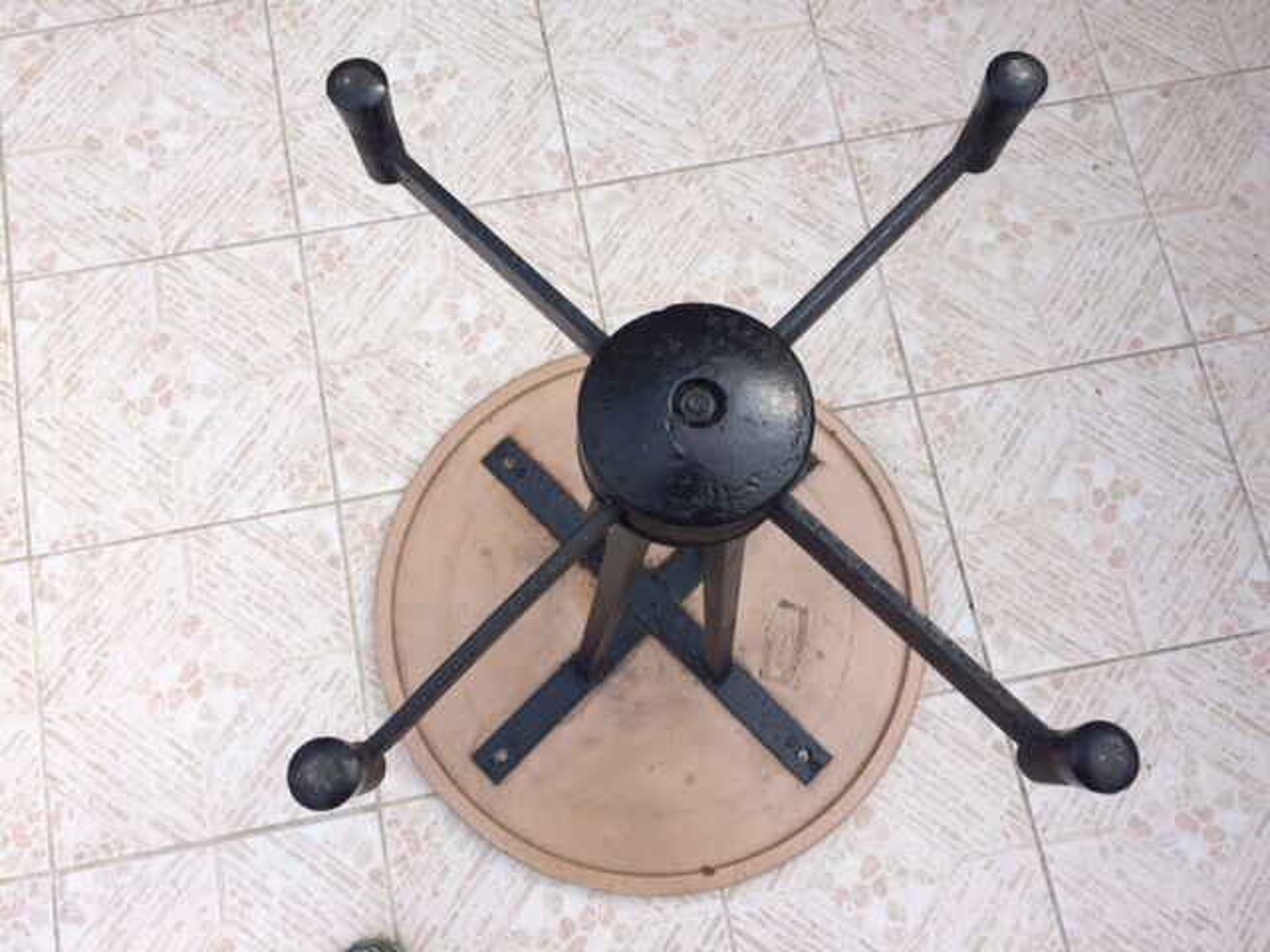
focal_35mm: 29
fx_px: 1064
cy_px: 476
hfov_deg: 61.7
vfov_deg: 48.2
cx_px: 635
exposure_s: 1/1001
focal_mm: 4.15
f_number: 2.2
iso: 32
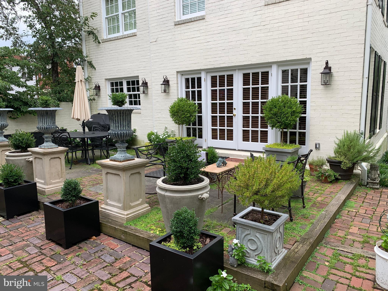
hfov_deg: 67.3
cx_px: 194
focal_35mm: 26
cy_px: 146
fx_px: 291
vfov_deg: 53.1
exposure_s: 1/342
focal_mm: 4.25
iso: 25
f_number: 1.8
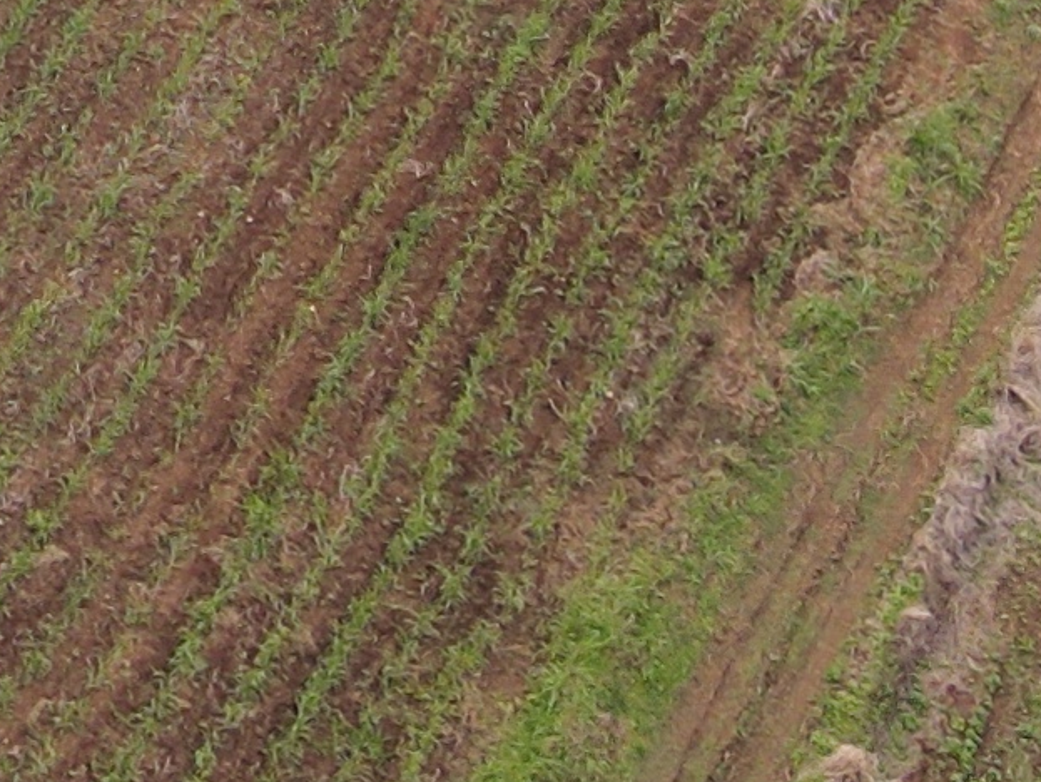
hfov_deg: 11.8
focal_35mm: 154
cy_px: -1210
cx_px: -881
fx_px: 4634
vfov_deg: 8.6
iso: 100
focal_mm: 4.5
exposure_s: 1/100
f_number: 2.8
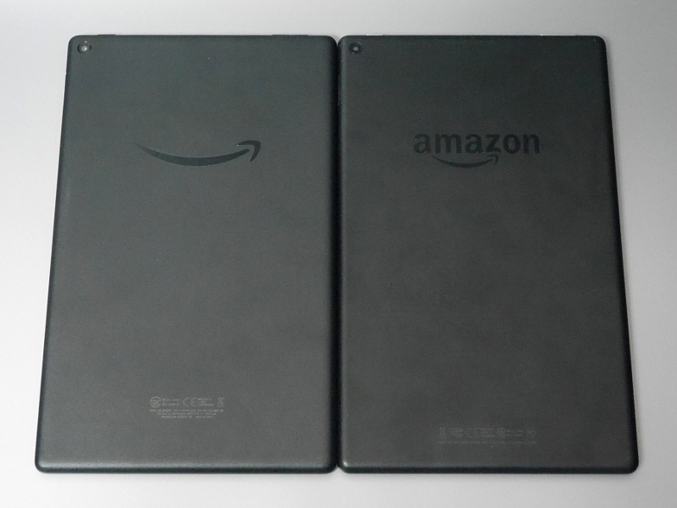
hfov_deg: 34.3
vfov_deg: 26.1
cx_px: 338
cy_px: 254
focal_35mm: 56
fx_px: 1095
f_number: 5.2
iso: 3200
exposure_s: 1/40
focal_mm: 28
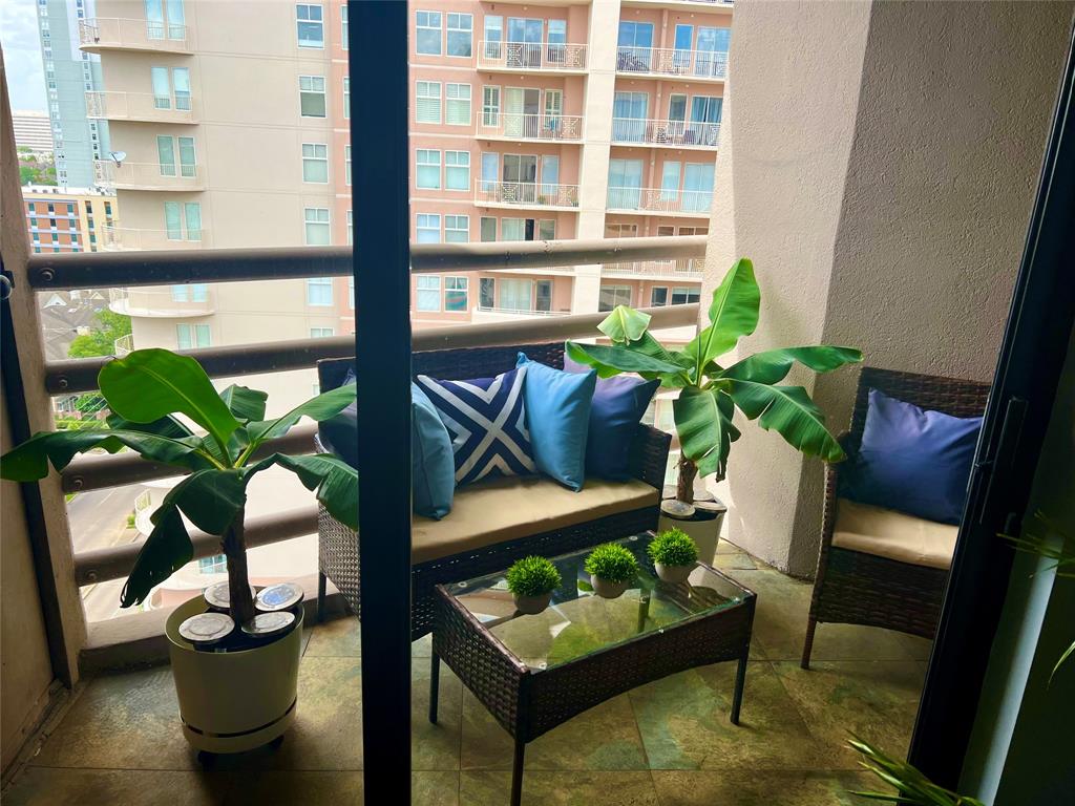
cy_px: 403
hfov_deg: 67.3
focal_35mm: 26
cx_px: 538
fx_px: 807
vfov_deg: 53.1
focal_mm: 5.7
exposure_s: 1/495
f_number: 1.5
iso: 50
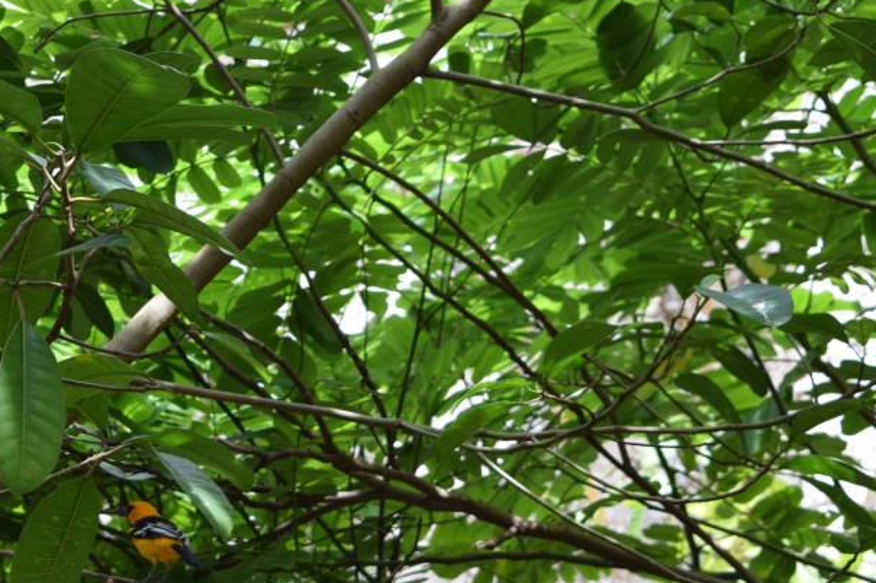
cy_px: 477
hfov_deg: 14.6
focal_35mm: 140
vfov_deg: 9.8
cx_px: 276
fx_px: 3401
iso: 400
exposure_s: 1/200
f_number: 7.1
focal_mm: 55
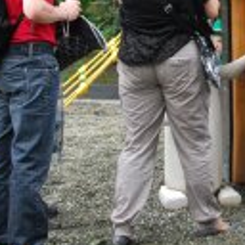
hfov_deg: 12.5
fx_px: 1096
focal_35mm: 137
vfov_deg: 12.5
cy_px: -48
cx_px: 285
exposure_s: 1/100
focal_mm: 25
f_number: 5
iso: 200
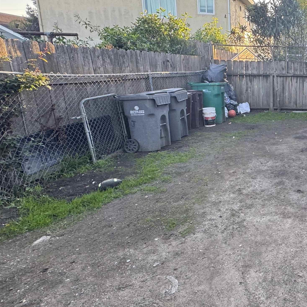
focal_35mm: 26
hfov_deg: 47.7
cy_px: 114
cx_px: 322
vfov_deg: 60.1
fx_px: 261
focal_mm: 2.22
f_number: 2.2
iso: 100
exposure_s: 1/99
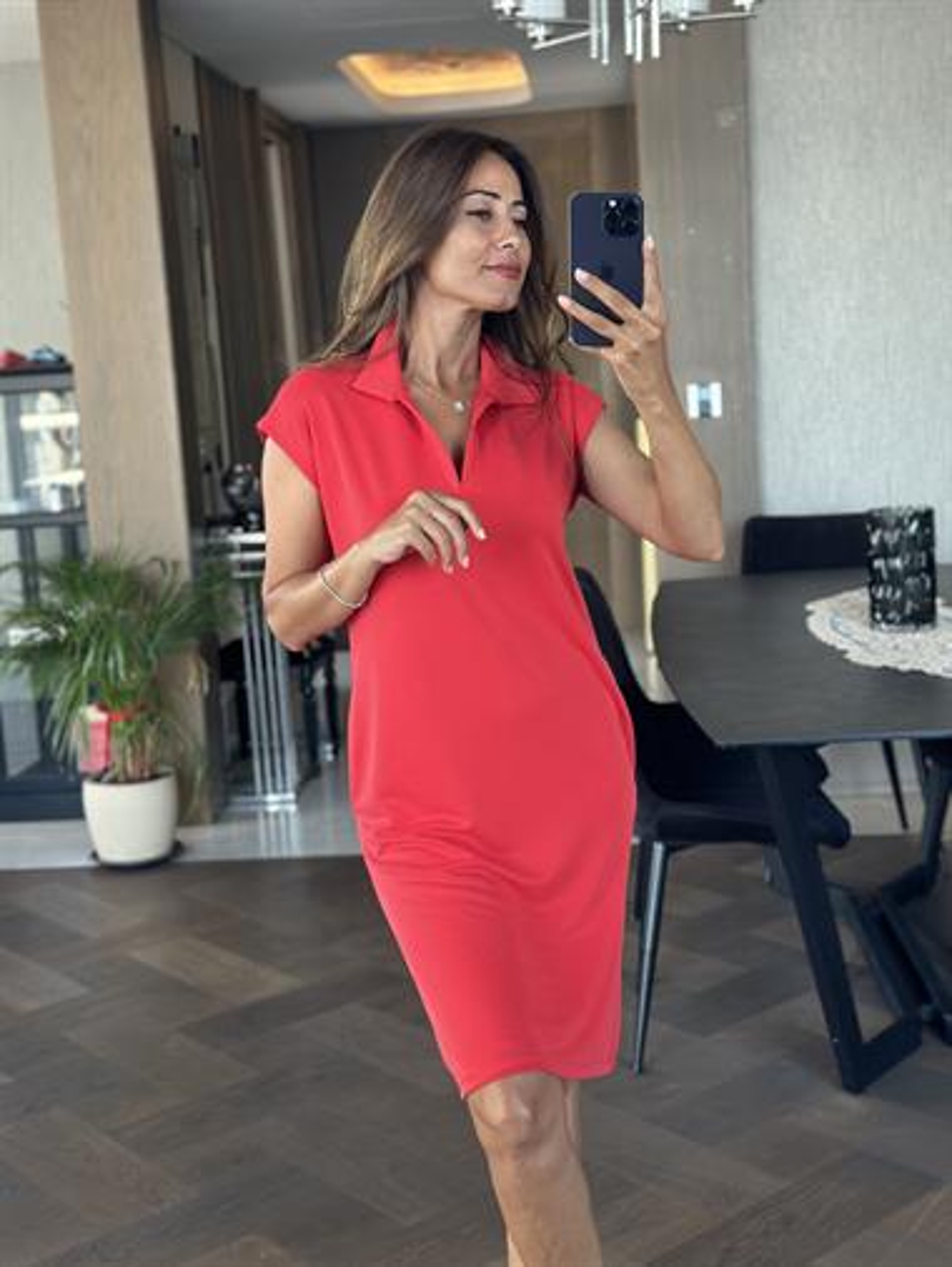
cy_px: 634
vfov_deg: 39.6
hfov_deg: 30.3
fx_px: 1759
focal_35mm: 48
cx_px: 476
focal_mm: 6.86
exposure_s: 1/60
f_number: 1.78
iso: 160
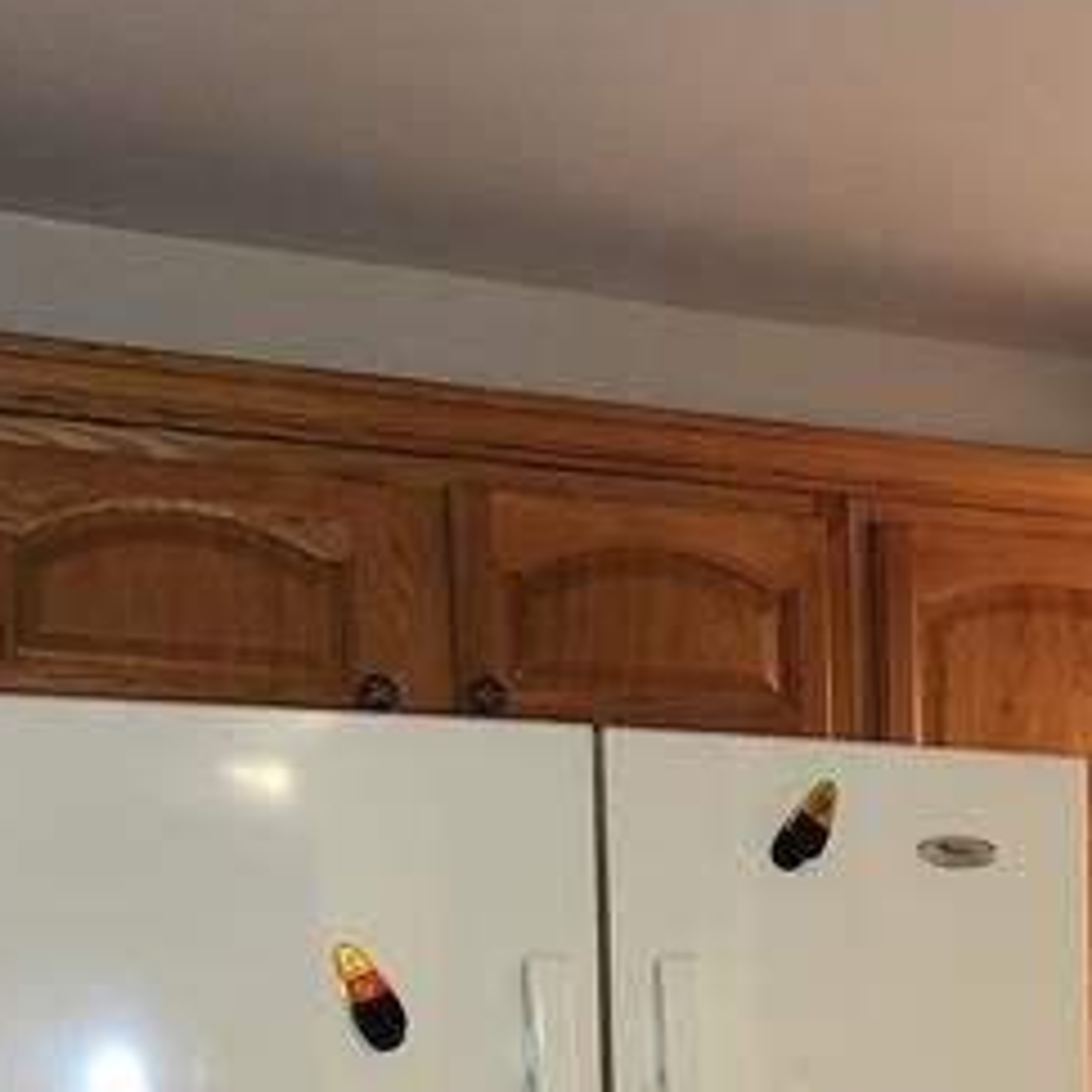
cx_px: 1096
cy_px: 1218
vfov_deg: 24.0
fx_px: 2391
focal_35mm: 67
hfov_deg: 24.5
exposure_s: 1/40
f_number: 1.8
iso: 100
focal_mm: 5.4
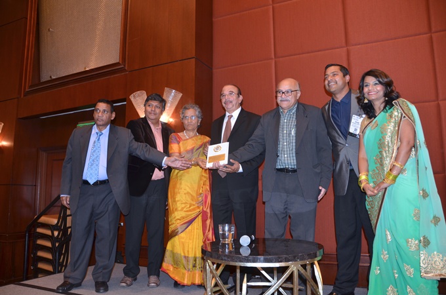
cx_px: 223
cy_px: 148
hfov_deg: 67.5
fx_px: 334
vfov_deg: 47.7
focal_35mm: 27
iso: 500
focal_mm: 18
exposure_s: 1/60
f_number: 4.5
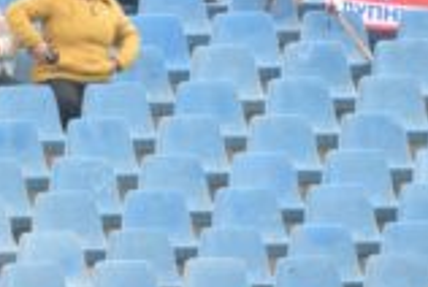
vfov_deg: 0.8
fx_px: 21309
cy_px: -108
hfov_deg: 1.2
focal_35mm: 1789
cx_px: 176
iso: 1600
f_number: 5.6
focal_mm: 300
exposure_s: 1/800
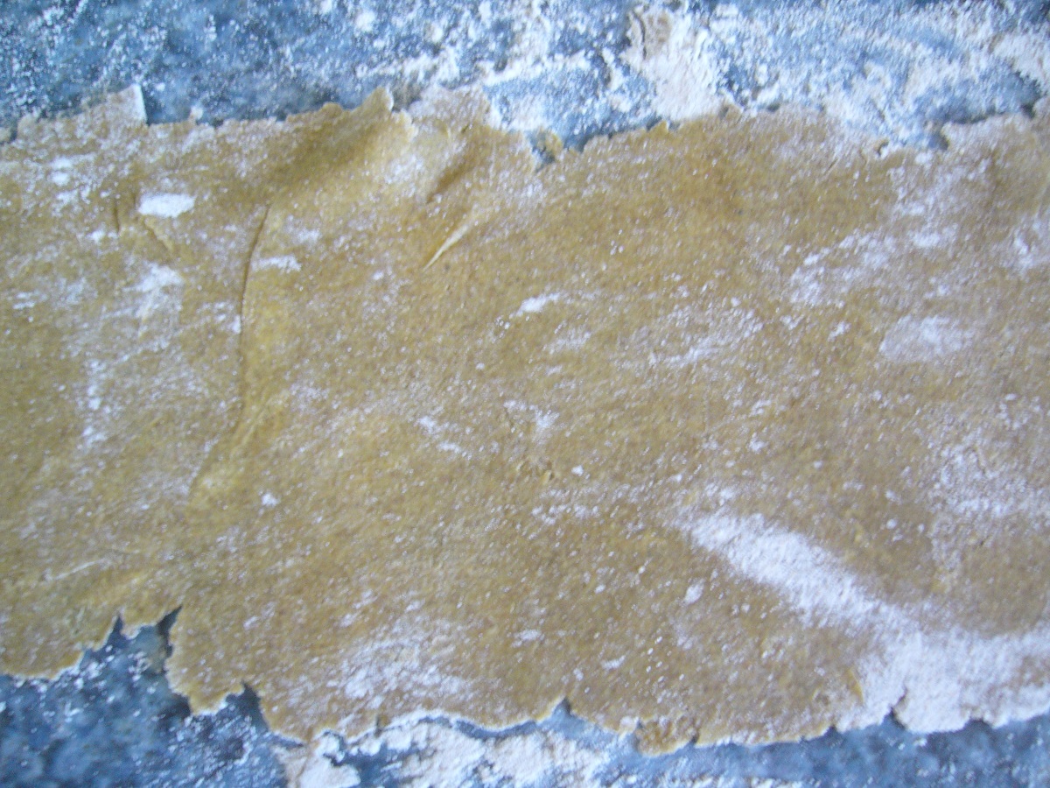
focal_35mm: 35
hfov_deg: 52.6
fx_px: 1062
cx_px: 525
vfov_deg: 40.7
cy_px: 394
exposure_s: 1/10
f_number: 2.8
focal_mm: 5.8
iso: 125
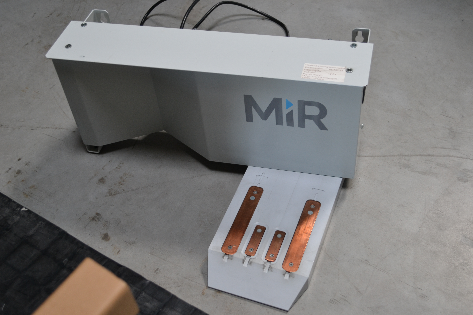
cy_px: 158
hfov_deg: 45.0
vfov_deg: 30.8
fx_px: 571
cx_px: 236
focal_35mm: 44
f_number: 4.5
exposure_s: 1/30
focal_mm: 29
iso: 400
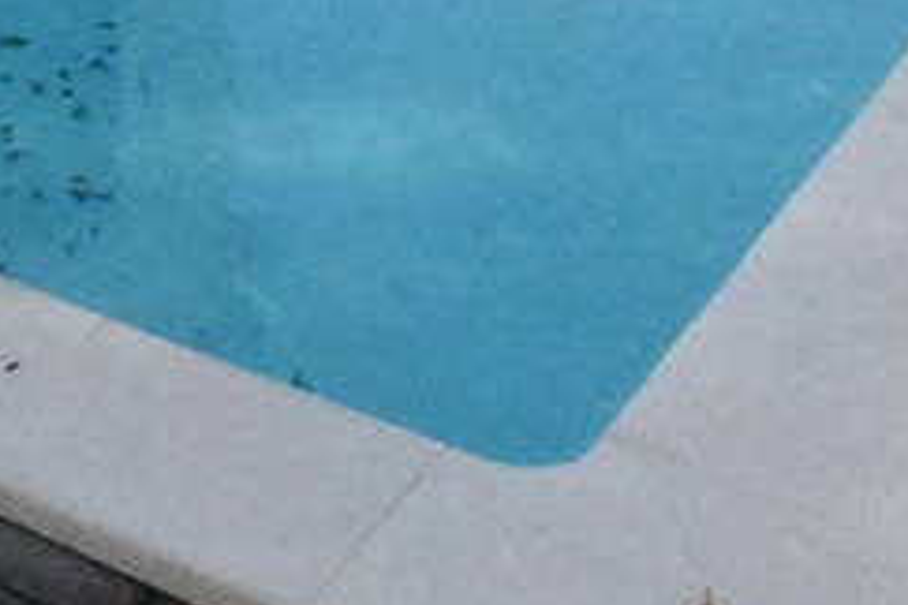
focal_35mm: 79
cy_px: -698
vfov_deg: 13.9
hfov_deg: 22.8
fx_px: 1992
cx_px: -280
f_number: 25
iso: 16000
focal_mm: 11
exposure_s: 1/2500
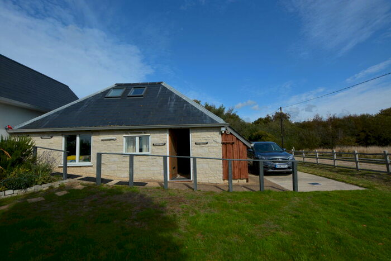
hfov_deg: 100.4
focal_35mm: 15
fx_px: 163
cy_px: 130
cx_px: 196
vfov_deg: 77.4
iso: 100
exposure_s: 1/250
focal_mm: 10
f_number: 8
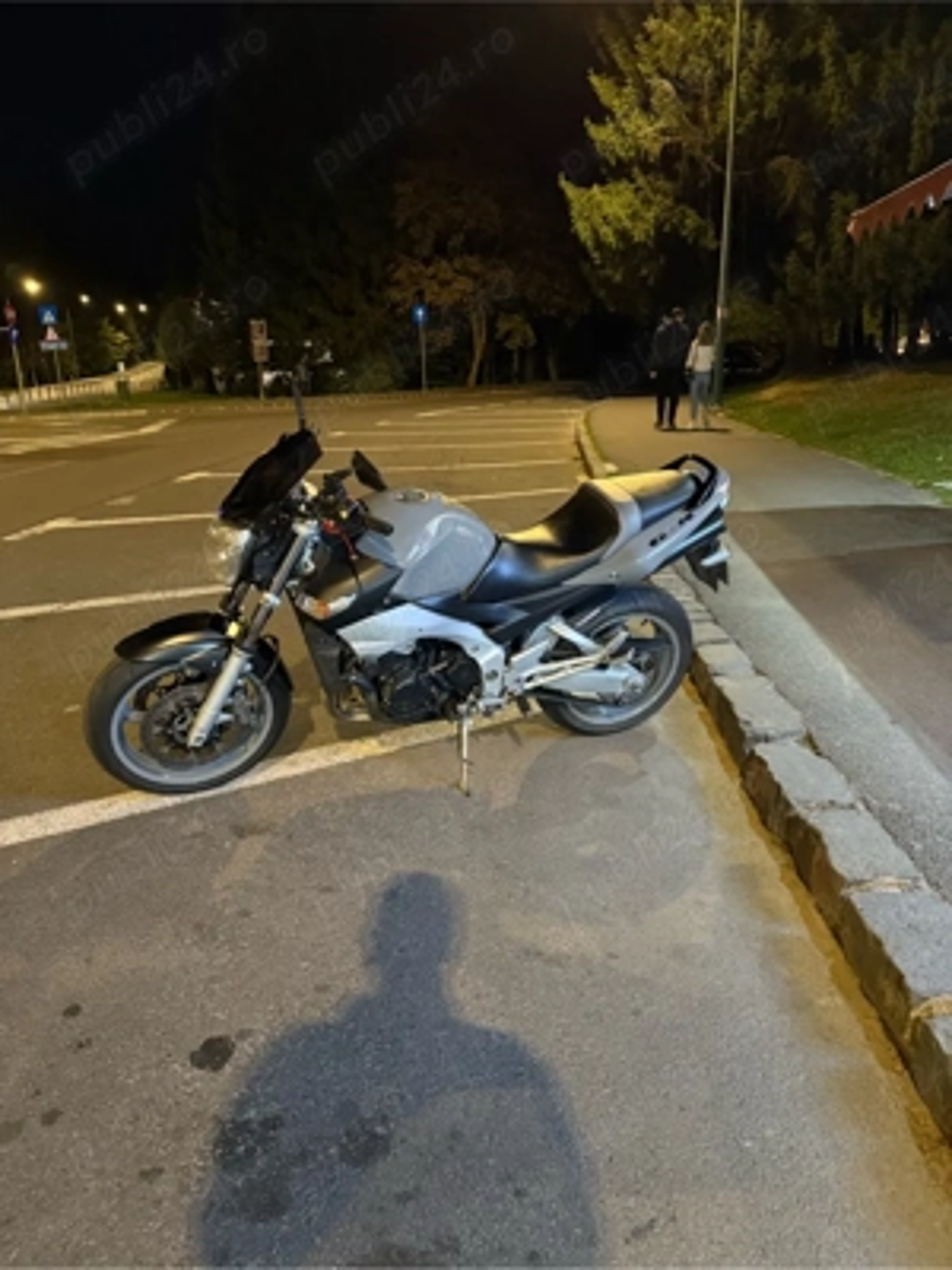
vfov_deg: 71.6
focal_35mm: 24
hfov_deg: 56.8
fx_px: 880
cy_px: 635
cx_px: 476
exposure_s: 1/25
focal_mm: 6.76
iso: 800
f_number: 1.78
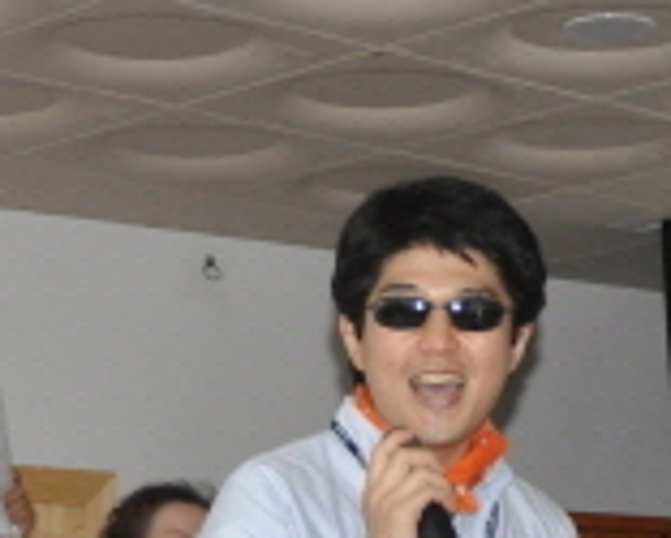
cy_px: 850
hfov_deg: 14.7
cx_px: 146
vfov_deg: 11.3
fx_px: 2583
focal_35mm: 130
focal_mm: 18
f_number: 3.5
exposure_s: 1/60
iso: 800
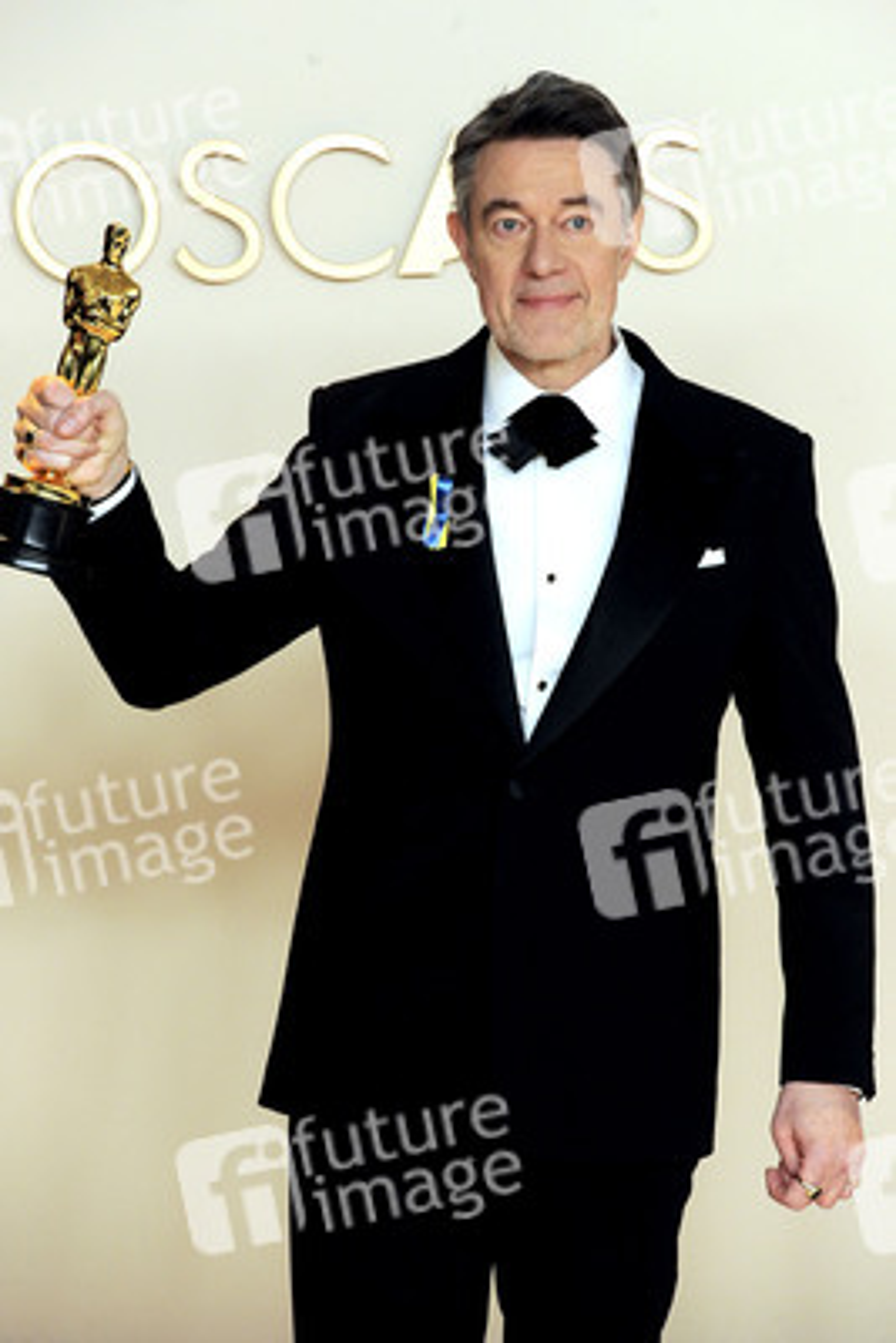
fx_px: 6341
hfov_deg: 8.1
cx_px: 448
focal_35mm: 170
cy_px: 672
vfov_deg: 12.1
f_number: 5.6
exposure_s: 1/160
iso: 2000
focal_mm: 170
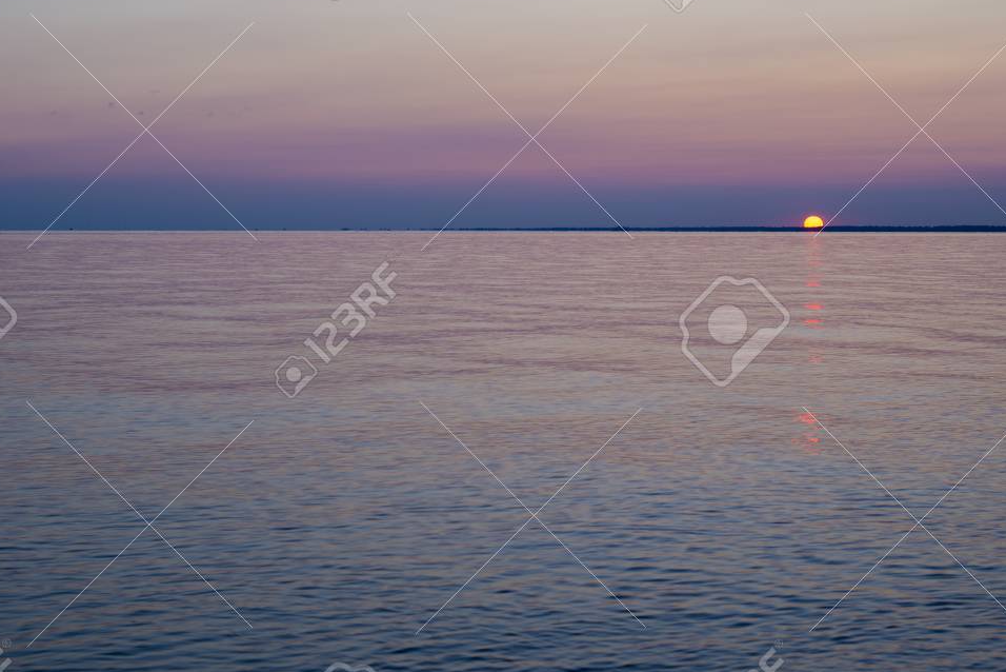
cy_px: 288
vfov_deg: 20.0
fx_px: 1901
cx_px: 532
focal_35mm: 68
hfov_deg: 29.6
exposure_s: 1/200
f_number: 6.3
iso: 320
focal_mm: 50
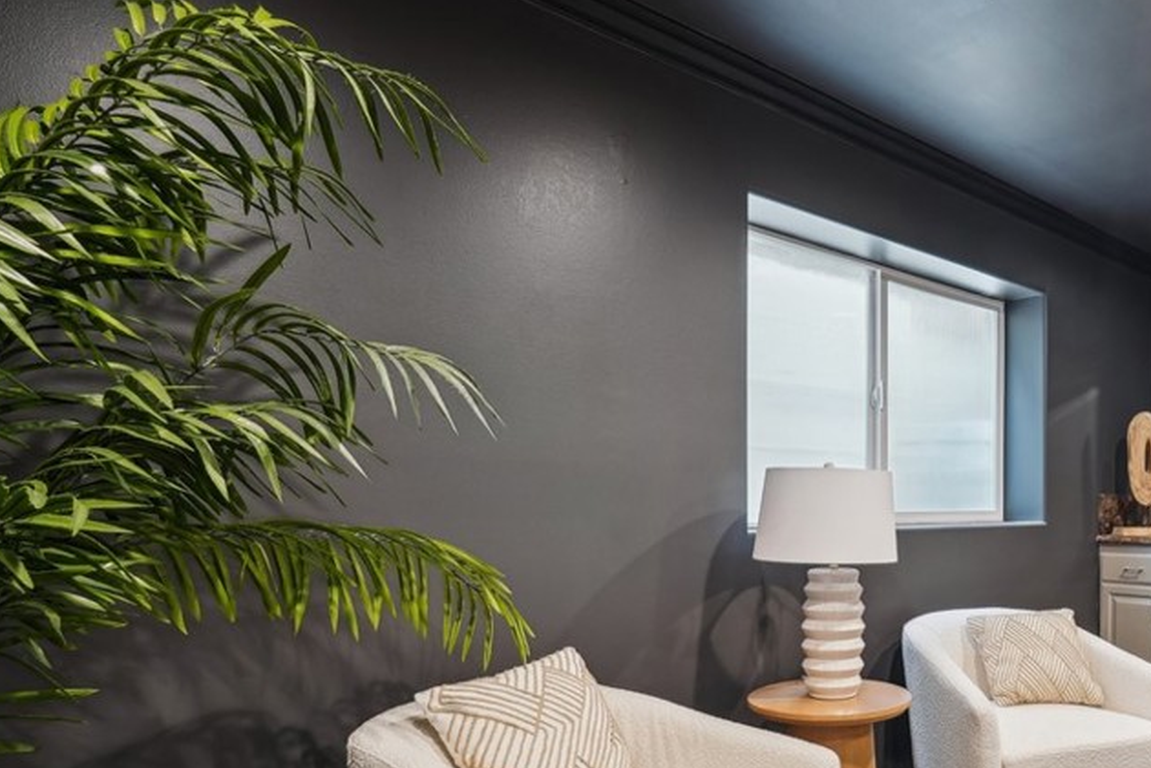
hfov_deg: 63.7
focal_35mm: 26
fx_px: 831
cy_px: 496
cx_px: 912
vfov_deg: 48.9
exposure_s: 1/1.67
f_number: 8
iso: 400
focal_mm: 16
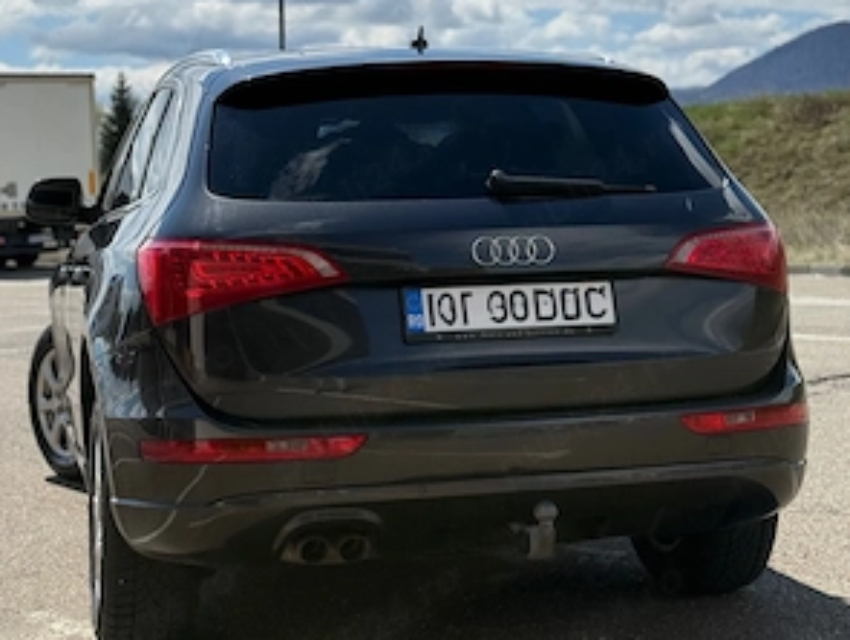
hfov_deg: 29.8
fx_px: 1598
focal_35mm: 65
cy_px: 222
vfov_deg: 22.6
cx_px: 424
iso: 80
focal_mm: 6.76
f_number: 1.78
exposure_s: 1/9901
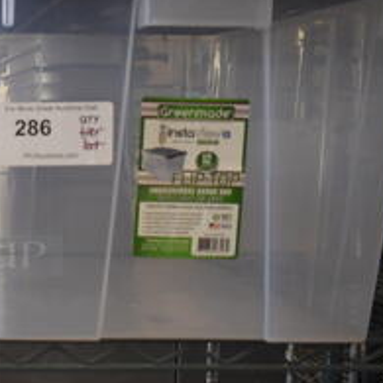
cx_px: -155
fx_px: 901
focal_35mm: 72
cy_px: 173
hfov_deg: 21.1
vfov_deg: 24.0
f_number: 3.5
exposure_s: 1/125
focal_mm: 18
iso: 1100
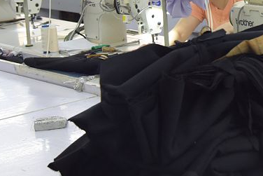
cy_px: -9
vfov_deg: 9.3
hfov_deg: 13.6
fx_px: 1074
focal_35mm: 147
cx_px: 298
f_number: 5.6
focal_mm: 46
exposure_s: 1/125
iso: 2000
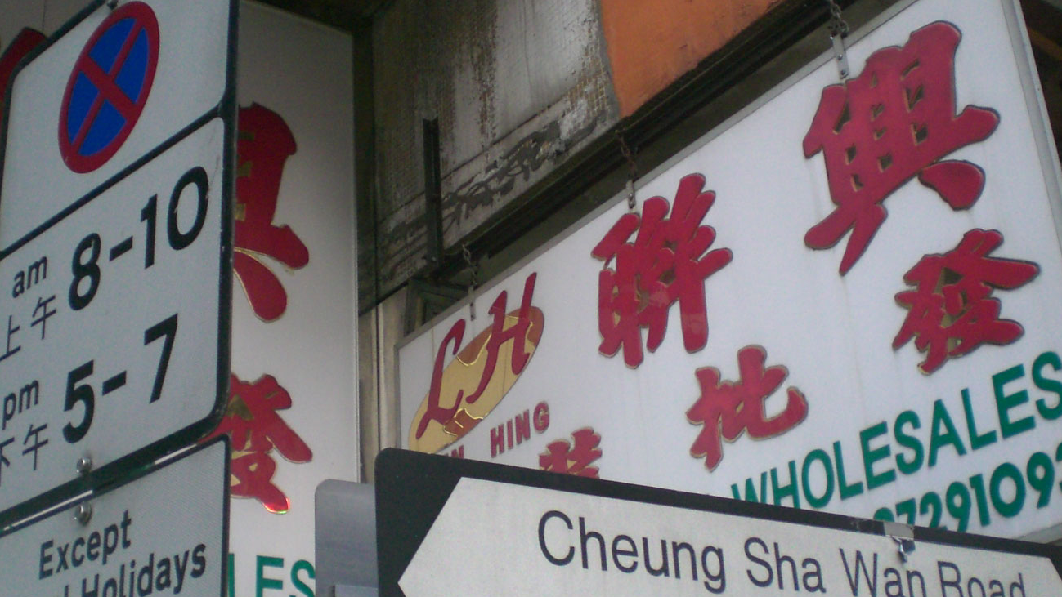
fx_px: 1436
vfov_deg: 23.5
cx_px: 516
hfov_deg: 40.6
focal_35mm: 51
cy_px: 345
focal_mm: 6.3
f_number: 3.1
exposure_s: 1/40
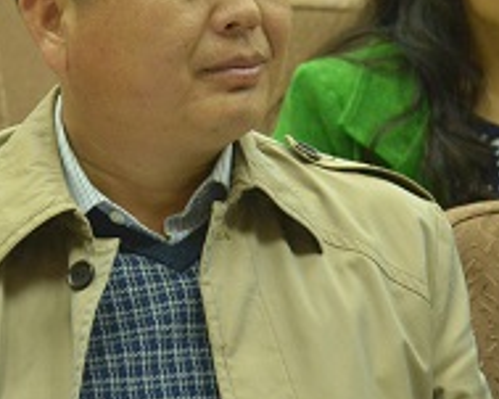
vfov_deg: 6.1
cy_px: 132
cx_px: 143
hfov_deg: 7.6
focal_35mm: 253
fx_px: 3734
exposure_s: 1/100
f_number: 4.5
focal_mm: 85
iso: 6400
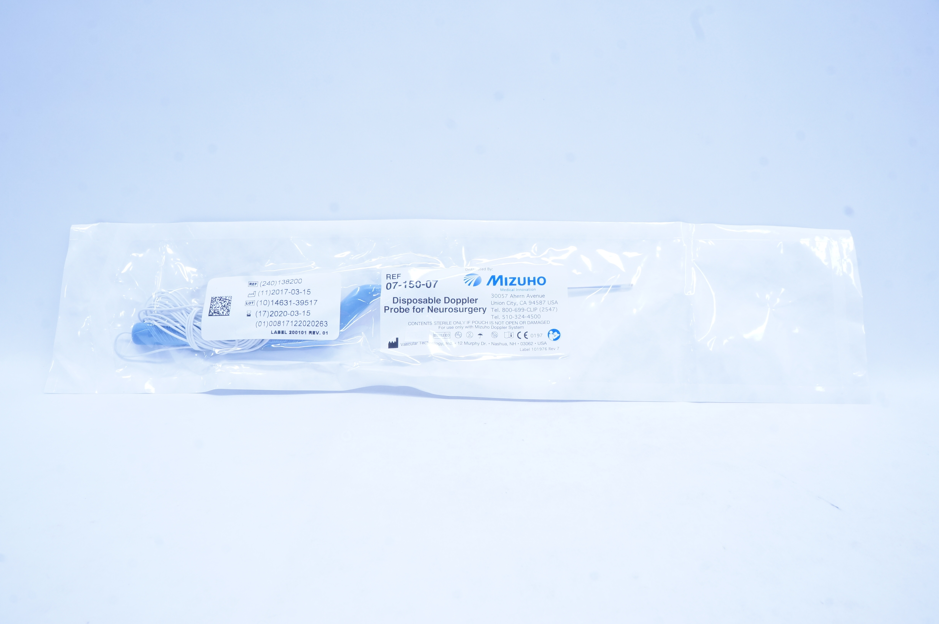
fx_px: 703
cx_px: 470
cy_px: 312
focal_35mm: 27
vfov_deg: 47.8
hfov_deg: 67.4
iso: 400
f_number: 16
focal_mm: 18
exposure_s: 1/10
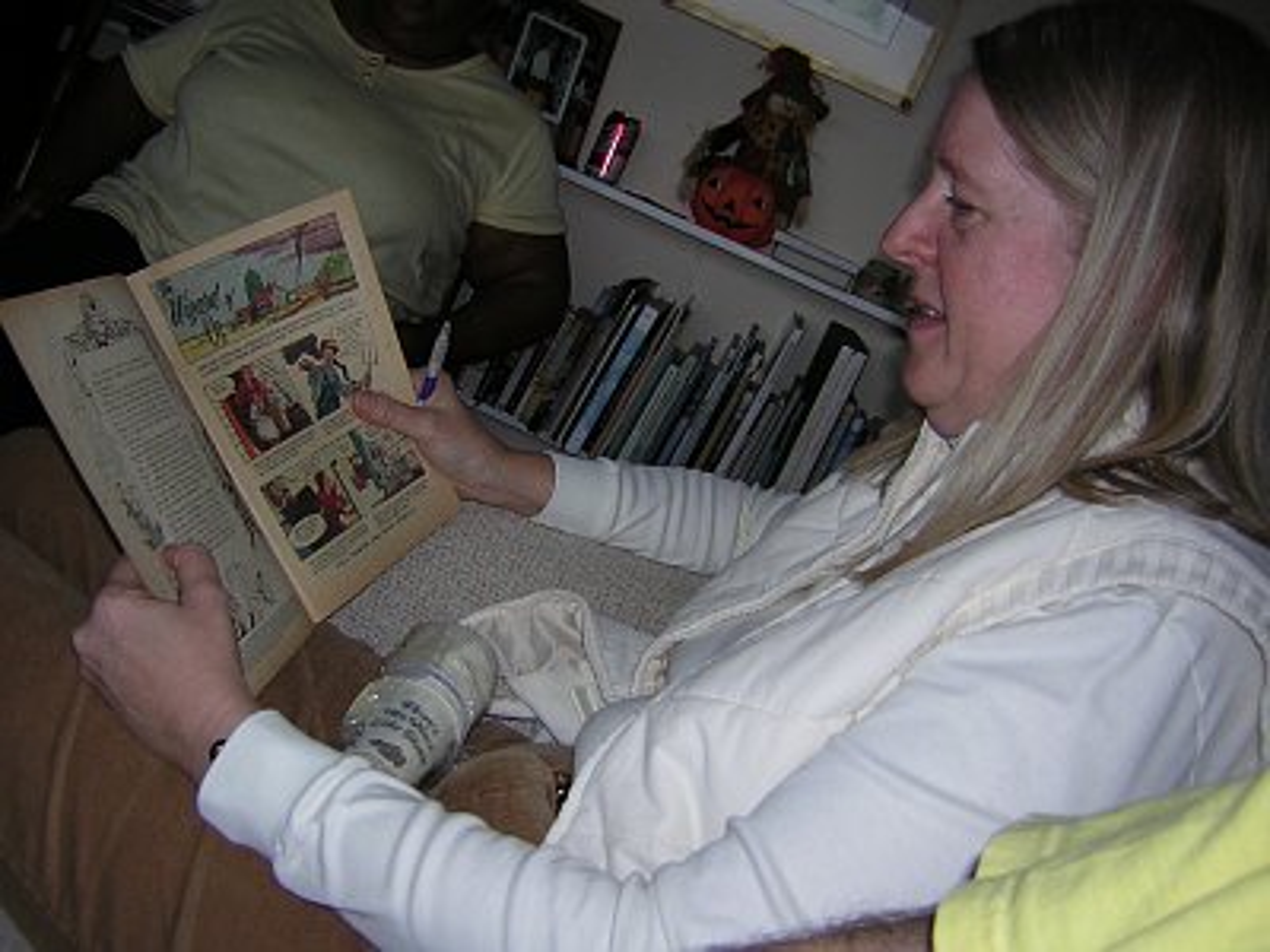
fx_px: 1321
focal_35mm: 36
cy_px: 476
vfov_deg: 39.7
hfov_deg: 51.4
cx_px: 635
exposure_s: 1/60.1
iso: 50
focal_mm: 4.7
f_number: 2.6
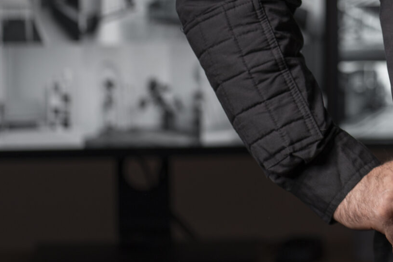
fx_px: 2925
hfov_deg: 7.6
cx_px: 499
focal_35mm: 268
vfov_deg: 5.1
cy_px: -118
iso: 200
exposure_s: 1/100
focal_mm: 85
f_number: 2.5
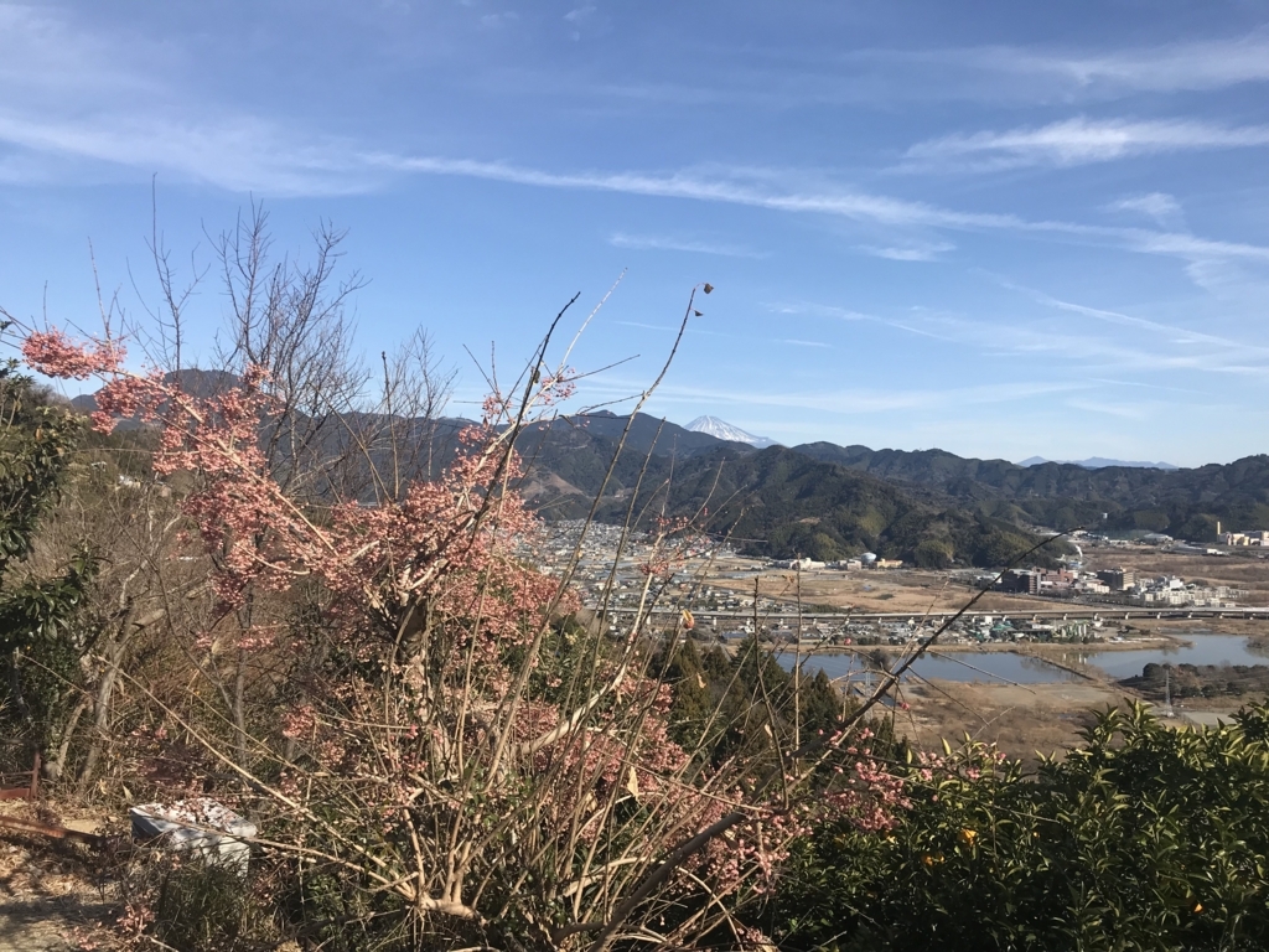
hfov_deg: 63.4
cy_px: 476
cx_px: 634
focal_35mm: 28
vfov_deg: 49.7
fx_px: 1026
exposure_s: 1/2398
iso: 20
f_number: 1.8
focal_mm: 3.99
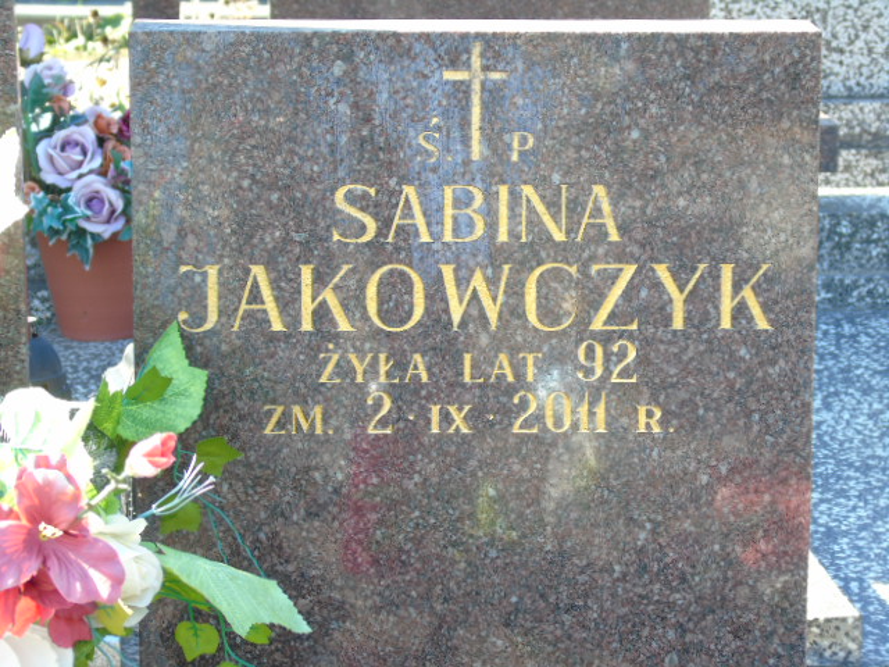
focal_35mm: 124
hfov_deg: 15.9
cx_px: 444
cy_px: 334
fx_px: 3185
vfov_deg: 12.0
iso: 80
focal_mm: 22
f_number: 4.6
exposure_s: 1/40
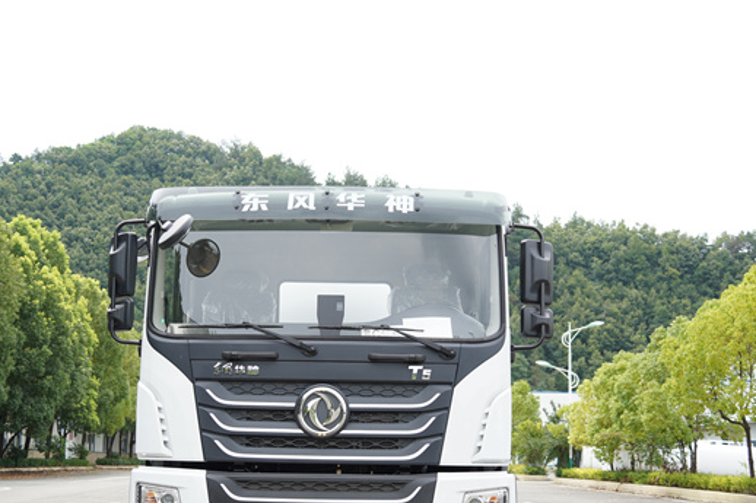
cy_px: 361
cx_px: 339
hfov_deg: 38.9
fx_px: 1071
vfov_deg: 26.2
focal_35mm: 51
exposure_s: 1/500
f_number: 3.2
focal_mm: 33
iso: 100
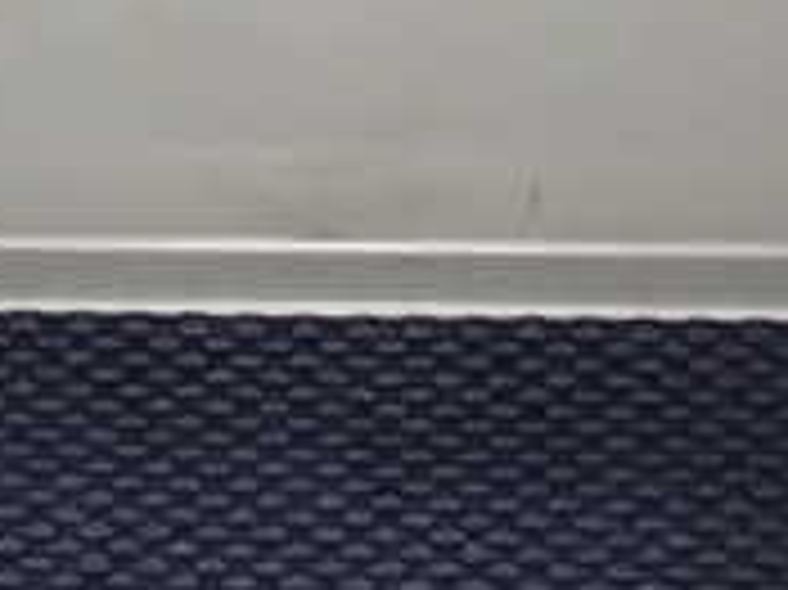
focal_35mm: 110
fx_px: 2502
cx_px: 311
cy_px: 748
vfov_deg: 13.0
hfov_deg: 17.9
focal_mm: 5.79
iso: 500
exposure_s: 1/30
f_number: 2.4
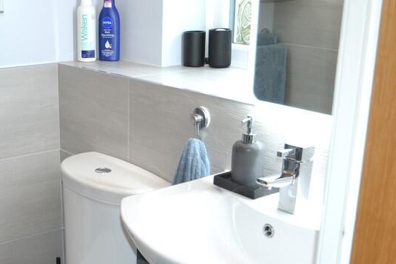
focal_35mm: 55
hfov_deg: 35.8
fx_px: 605
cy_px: 197
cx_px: 123
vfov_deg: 24.4
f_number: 4.2
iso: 800
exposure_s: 1/60
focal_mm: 19
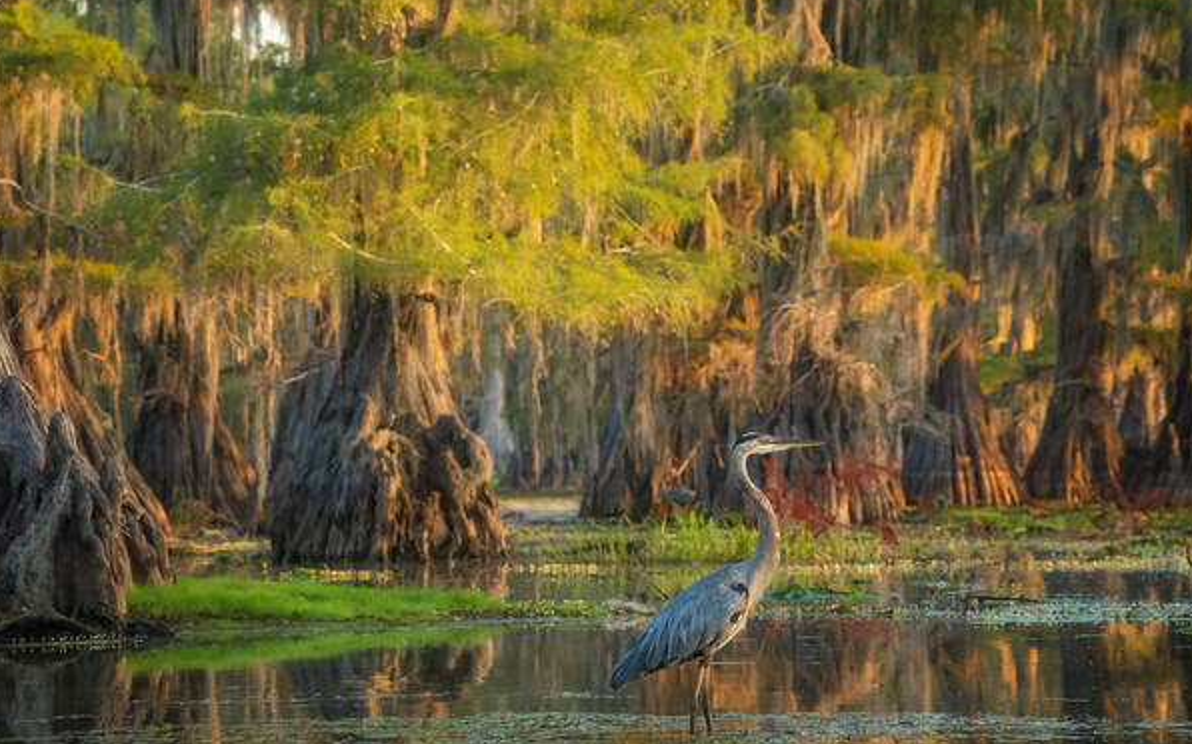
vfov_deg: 5.2
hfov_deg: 8.3
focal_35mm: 254
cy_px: 318
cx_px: 482
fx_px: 8248
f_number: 11
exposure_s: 1/250
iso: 4000
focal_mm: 198
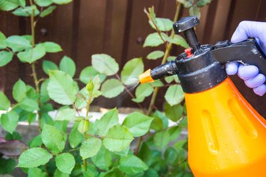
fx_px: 499
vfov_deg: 20.2
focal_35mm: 68
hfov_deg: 29.9
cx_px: 133
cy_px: 88
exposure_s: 1/125
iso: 250
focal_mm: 45
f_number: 5.6
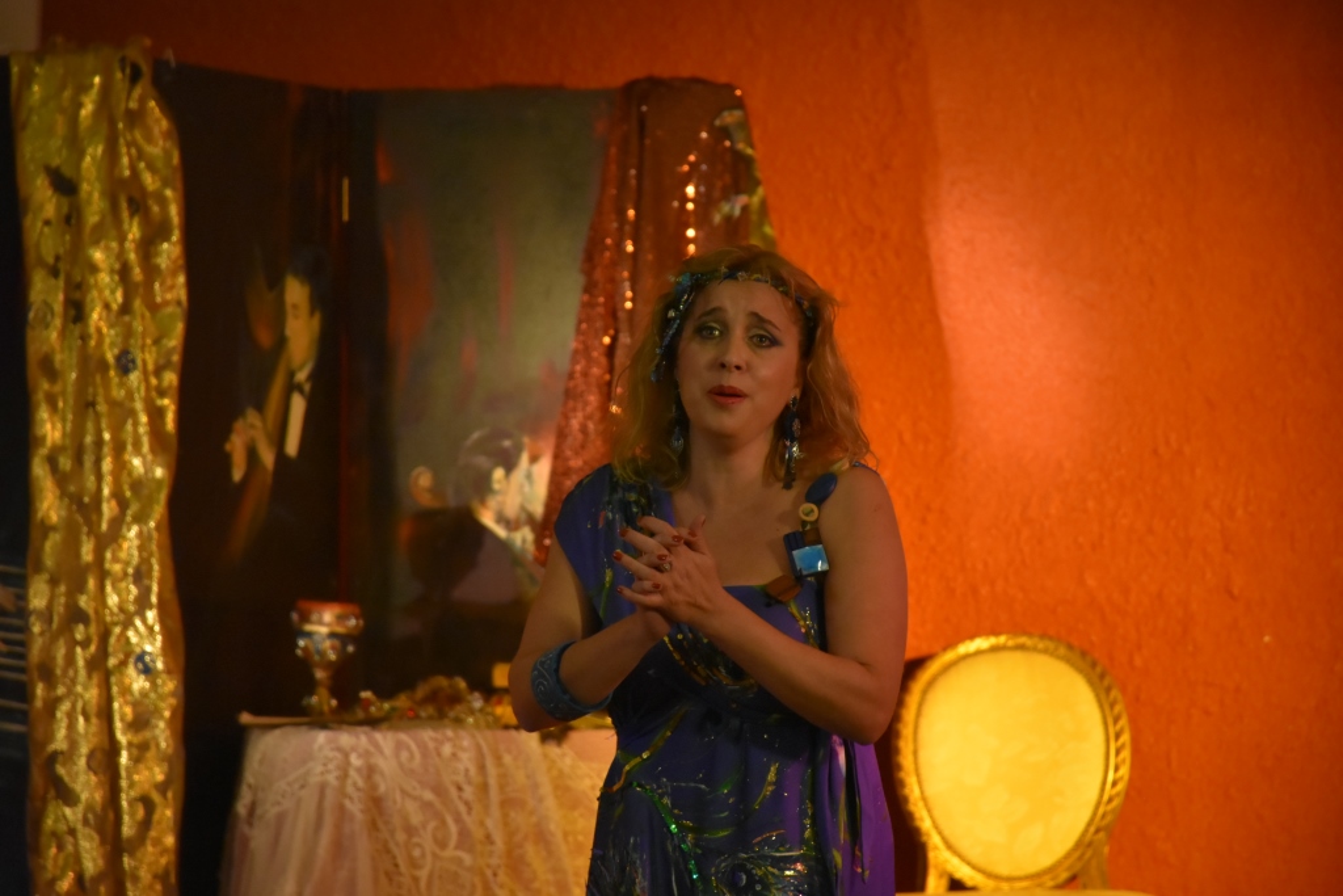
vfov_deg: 6.5
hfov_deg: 9.8
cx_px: 672
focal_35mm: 210
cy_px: 448
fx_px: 7835
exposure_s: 1/50
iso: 3200
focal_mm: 140
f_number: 5.6
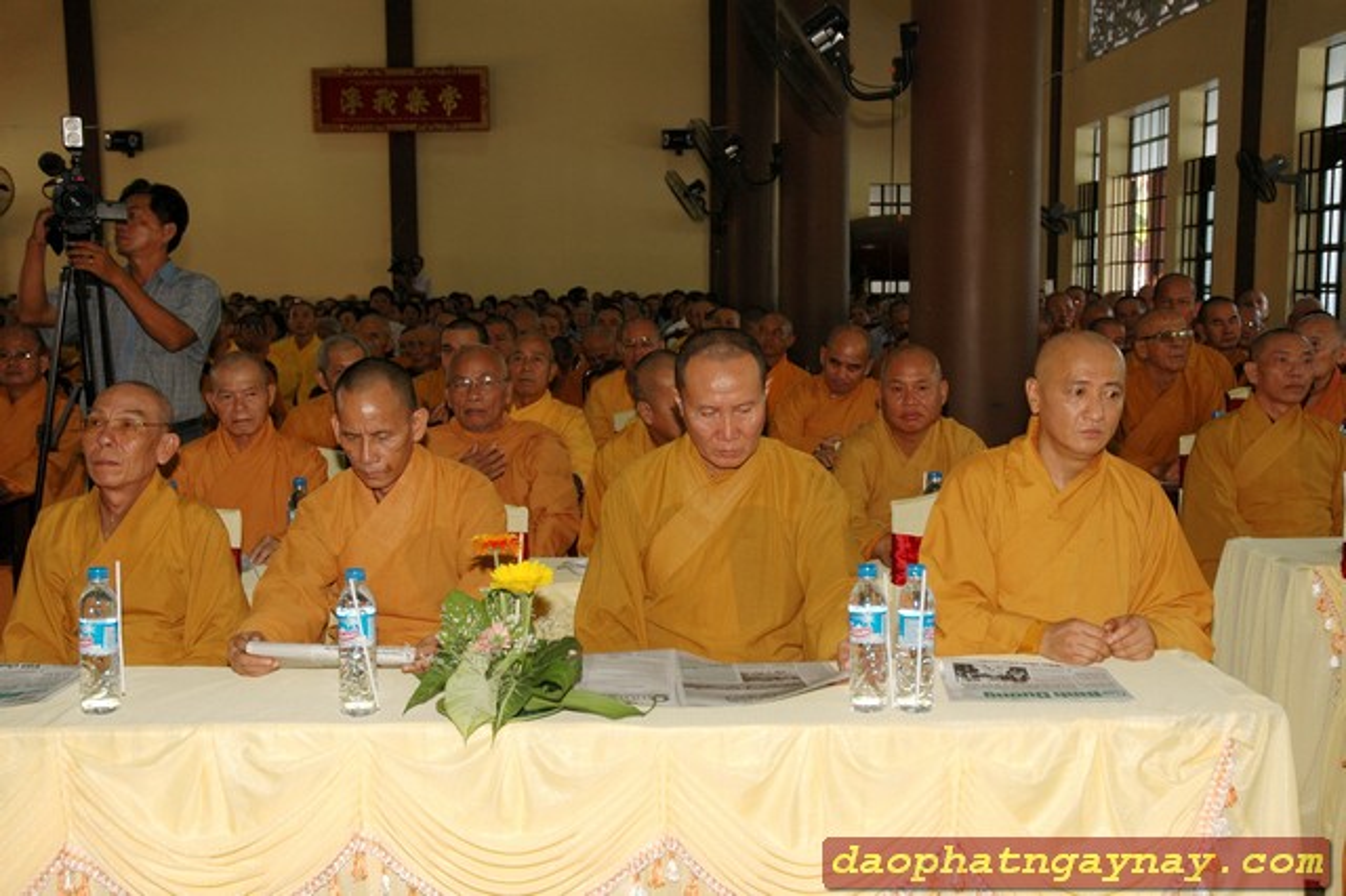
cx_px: 673
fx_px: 1513
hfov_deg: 47.9
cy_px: 448
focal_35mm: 40
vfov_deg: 33.0
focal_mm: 27
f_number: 4
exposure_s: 1/60
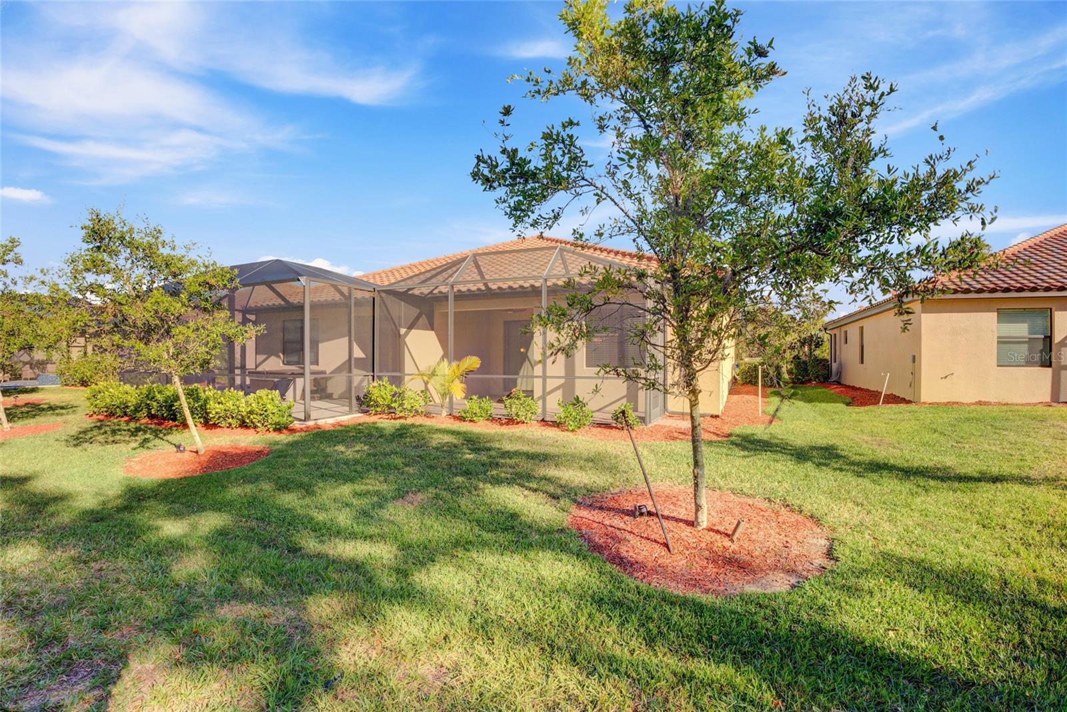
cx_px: 534
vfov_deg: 73.8
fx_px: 474
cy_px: 356
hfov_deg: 96.7
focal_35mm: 16
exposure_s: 1/500
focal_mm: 16
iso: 400
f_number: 9
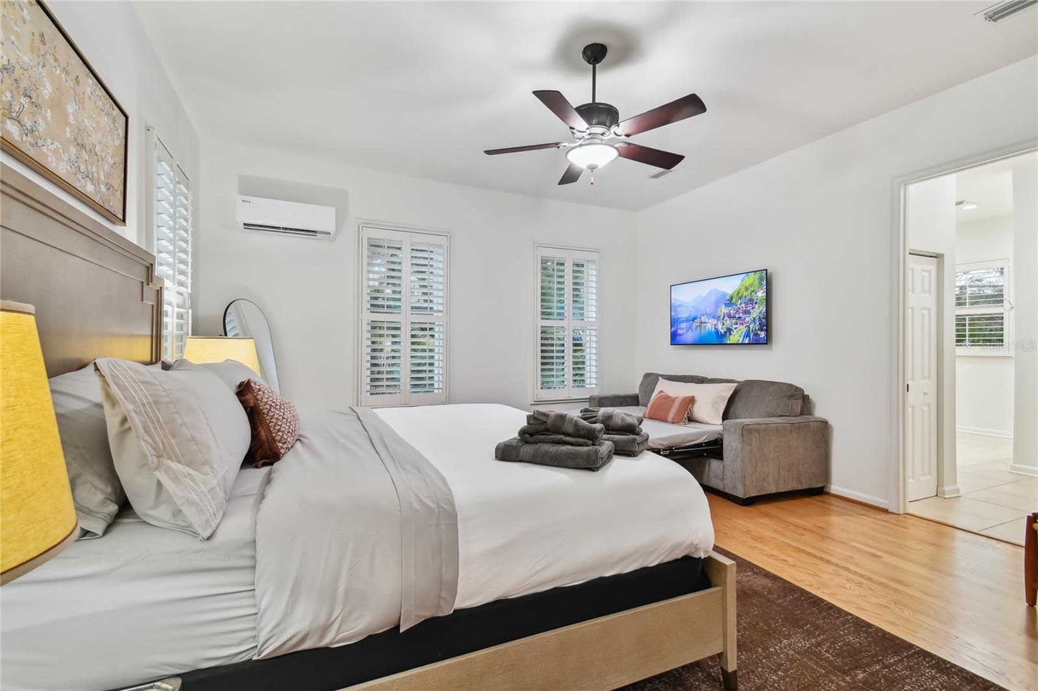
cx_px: 519
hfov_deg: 100.4
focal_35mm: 15
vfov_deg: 77.3
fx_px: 432
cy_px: 346
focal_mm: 10
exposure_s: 1/1.67
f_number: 7.1
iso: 100
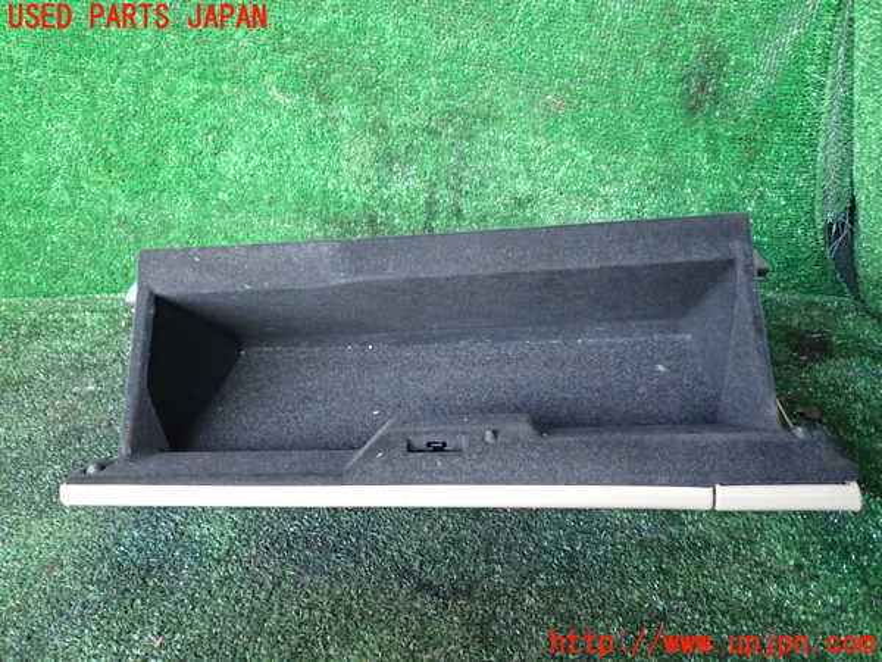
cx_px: 441
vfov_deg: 46.8
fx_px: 764
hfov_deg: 60.0
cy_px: 331
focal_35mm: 30
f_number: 2.3
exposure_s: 1/30
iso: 640
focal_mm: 5.4
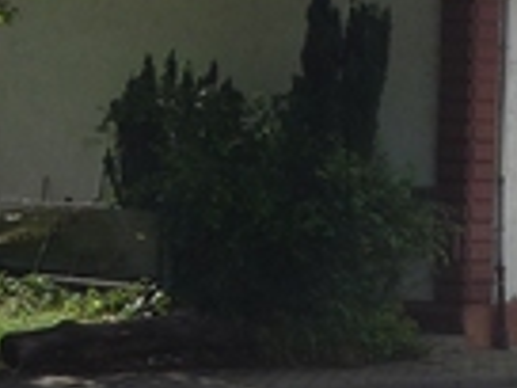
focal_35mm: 162
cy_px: 27
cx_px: 787
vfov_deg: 9.1
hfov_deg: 11.7
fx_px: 2420
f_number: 5
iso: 100
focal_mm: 5.8
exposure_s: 1/400
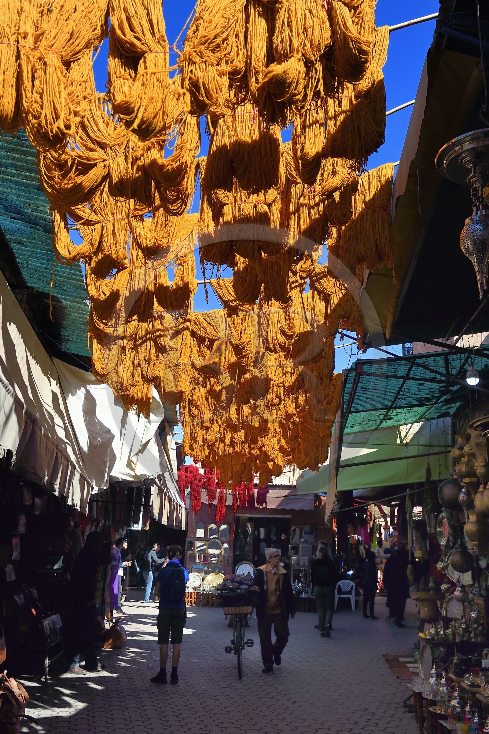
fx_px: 734
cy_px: 367
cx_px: 244
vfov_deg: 53.2
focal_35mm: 36
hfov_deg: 36.8
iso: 1600
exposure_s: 1/3200
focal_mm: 36
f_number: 8
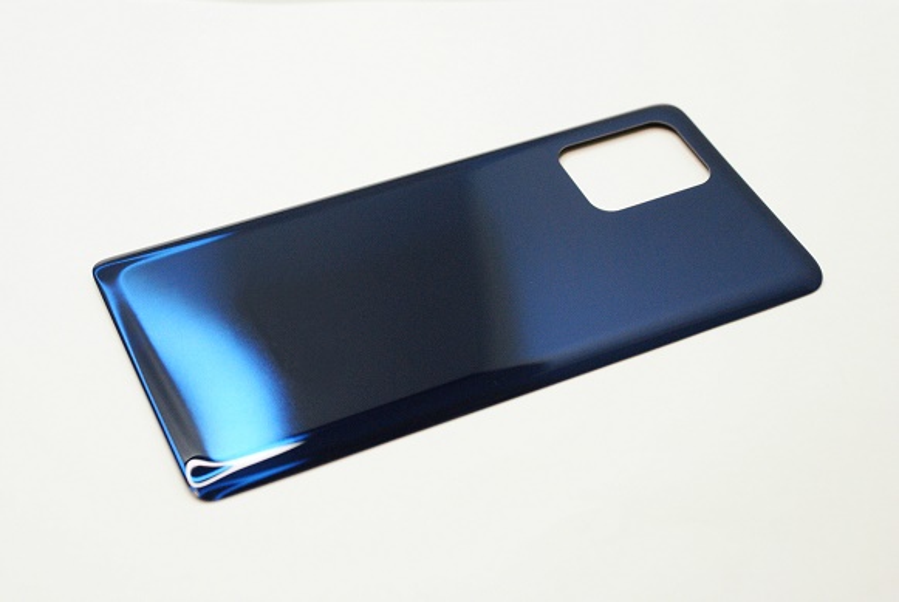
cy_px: 301
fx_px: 1313
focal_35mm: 52
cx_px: 450
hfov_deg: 37.8
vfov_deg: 25.8
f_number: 5.6
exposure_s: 1/320
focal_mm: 35
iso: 1600
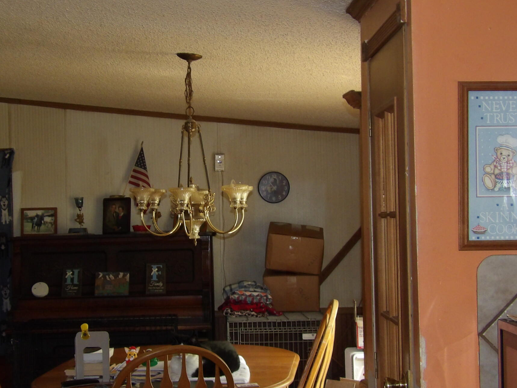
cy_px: 209
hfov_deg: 28.5
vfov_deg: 21.6
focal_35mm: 68
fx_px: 1015
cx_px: 201
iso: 200
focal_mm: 7
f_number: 3.7
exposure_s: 1/32
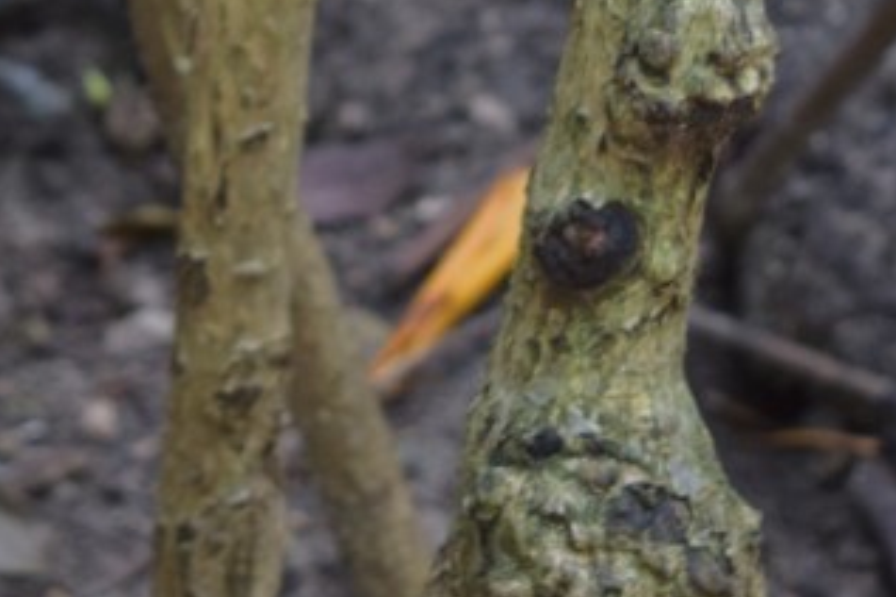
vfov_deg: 5.1
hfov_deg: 7.7
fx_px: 6632
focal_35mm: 267
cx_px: -99
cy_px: -136
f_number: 5.6
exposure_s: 1/30
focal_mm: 55
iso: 800
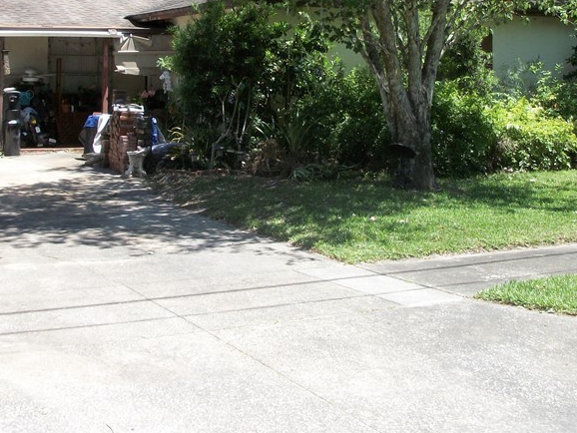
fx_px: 1034
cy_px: 101
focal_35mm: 62
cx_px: 286
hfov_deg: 31.2
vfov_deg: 23.4
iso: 80
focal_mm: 6.3
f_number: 3.1
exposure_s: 1/400
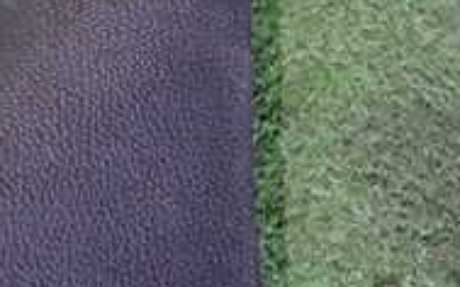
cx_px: -32
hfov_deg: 19.8
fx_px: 1266
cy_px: -182
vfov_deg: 12.2
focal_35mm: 101
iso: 500
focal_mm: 5.4
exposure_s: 1/30
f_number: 2.3
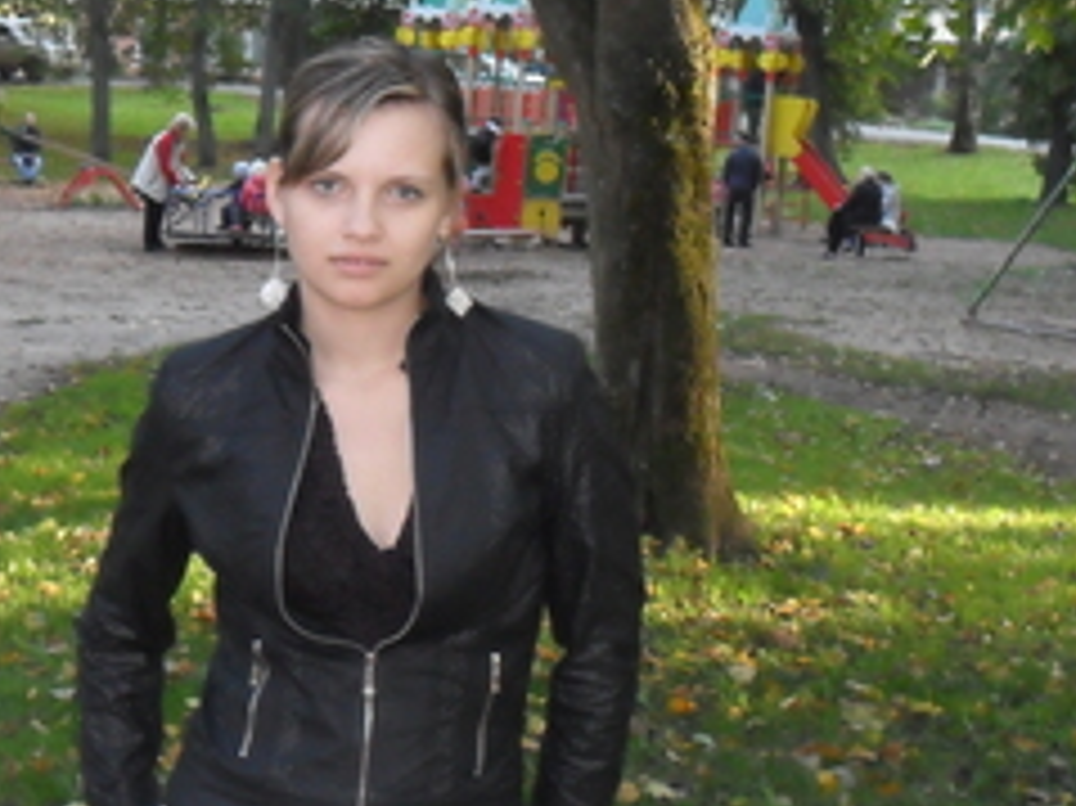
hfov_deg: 23.5
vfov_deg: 17.6
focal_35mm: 83
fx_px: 2579
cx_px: 419
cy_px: 675
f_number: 4.5
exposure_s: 1/45
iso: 400
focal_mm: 7.8
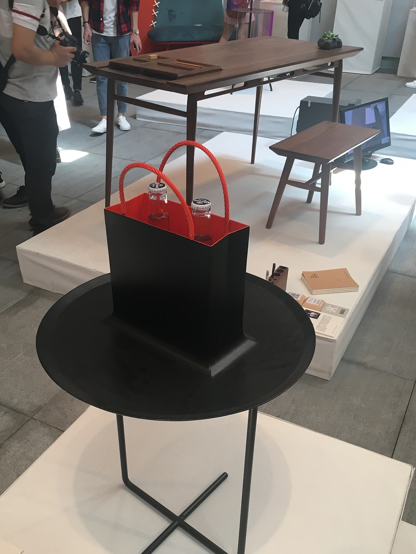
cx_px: 186
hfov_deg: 41.7
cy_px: 324
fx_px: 545
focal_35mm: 34
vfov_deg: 53.7
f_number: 2.2
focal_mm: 4.15
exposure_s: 1/33
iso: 64
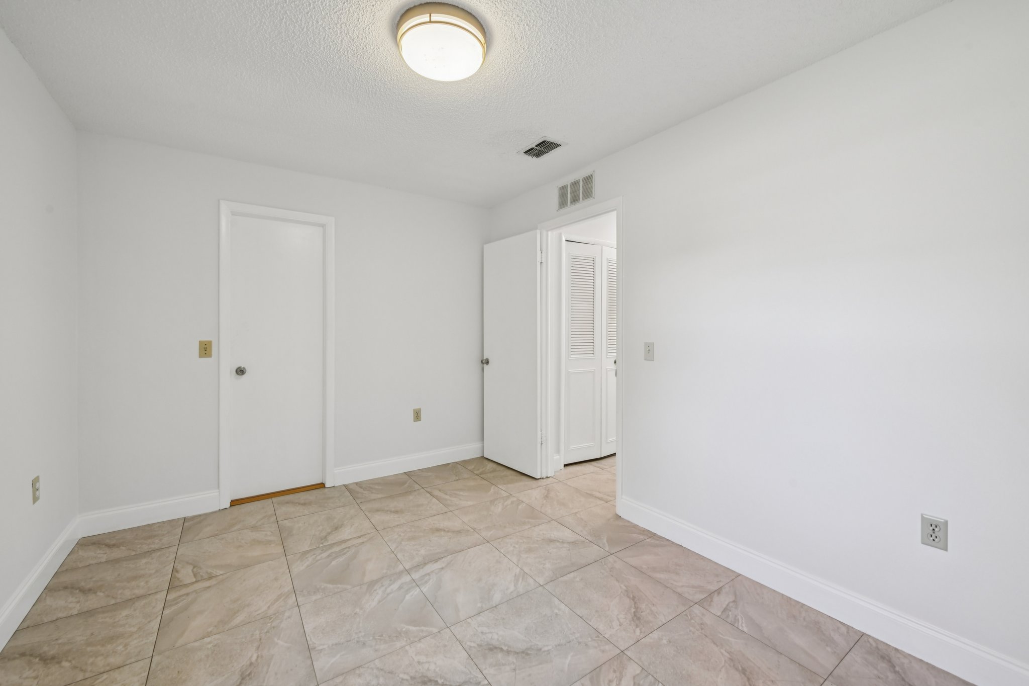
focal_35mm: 14
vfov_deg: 81.2
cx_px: 514
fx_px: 400
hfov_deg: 104.3
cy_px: 343
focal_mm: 14
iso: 400
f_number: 8
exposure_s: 1/40
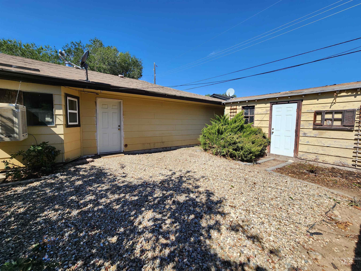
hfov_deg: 106.2
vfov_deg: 89.9
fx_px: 136
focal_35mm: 13
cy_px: 136
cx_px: 180
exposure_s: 1/1723
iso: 50
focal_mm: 2.2
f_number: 2.2
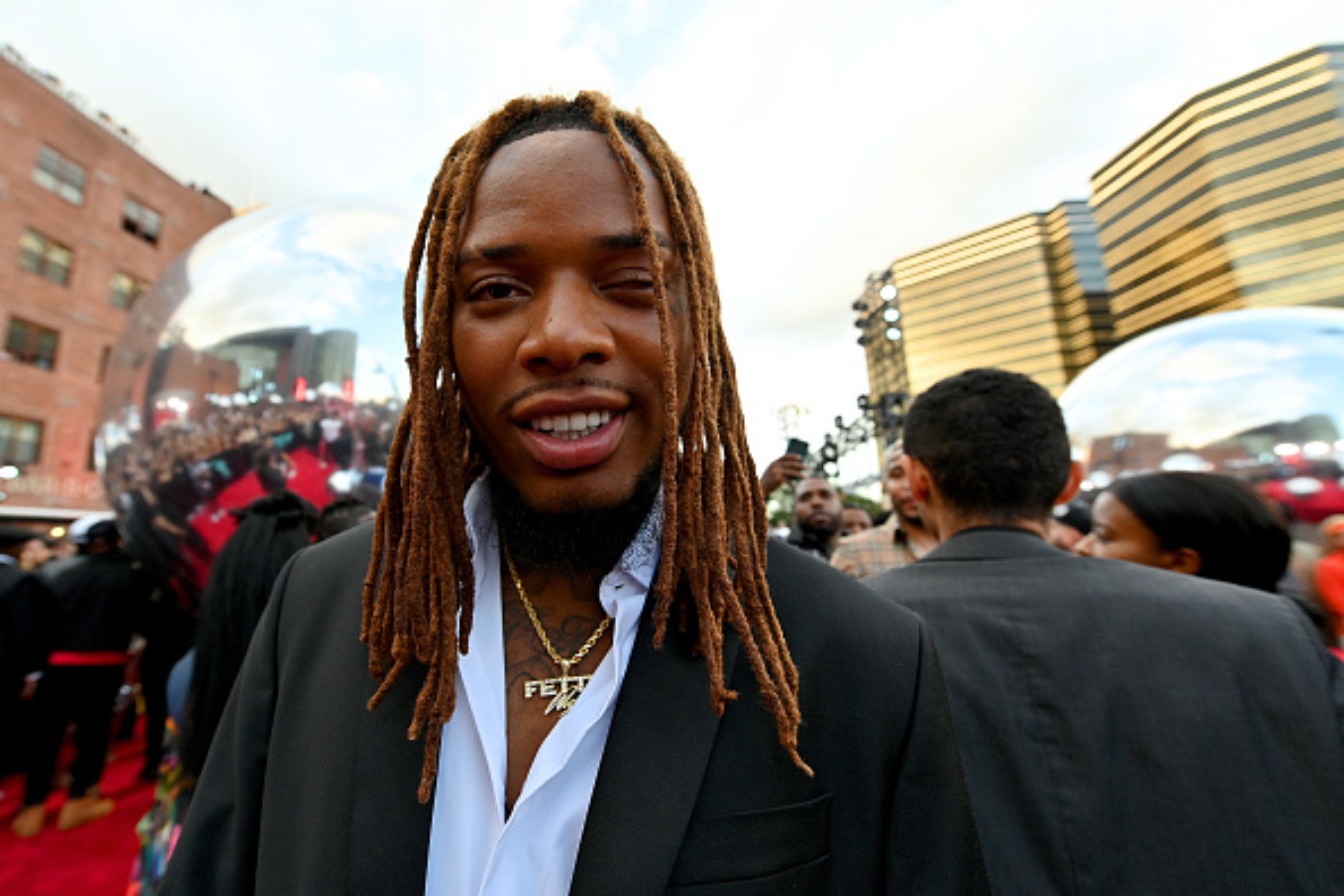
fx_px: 523
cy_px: 448
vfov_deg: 81.2
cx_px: 672
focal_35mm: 14
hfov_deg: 104.3
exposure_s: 1/400
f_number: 5
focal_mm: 14
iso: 720
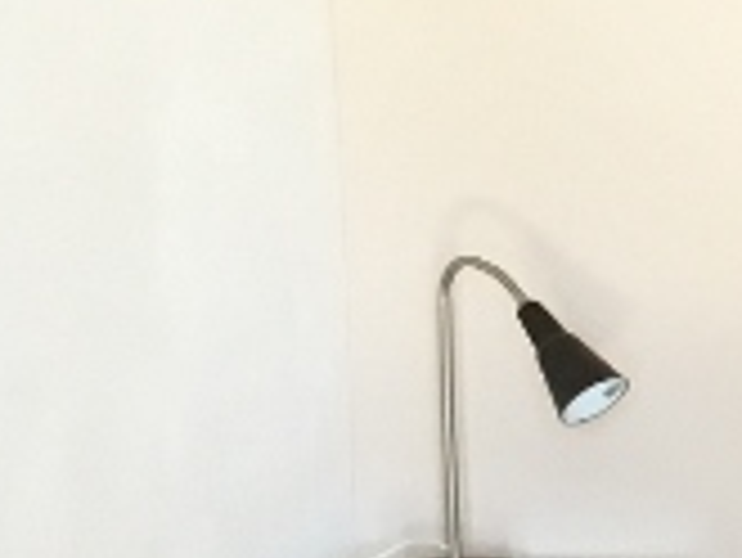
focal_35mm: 180
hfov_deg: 9.5
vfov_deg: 8.3
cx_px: 1875
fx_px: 3861
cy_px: 320
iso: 200
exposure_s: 1/33
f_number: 2.2
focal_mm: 4.15
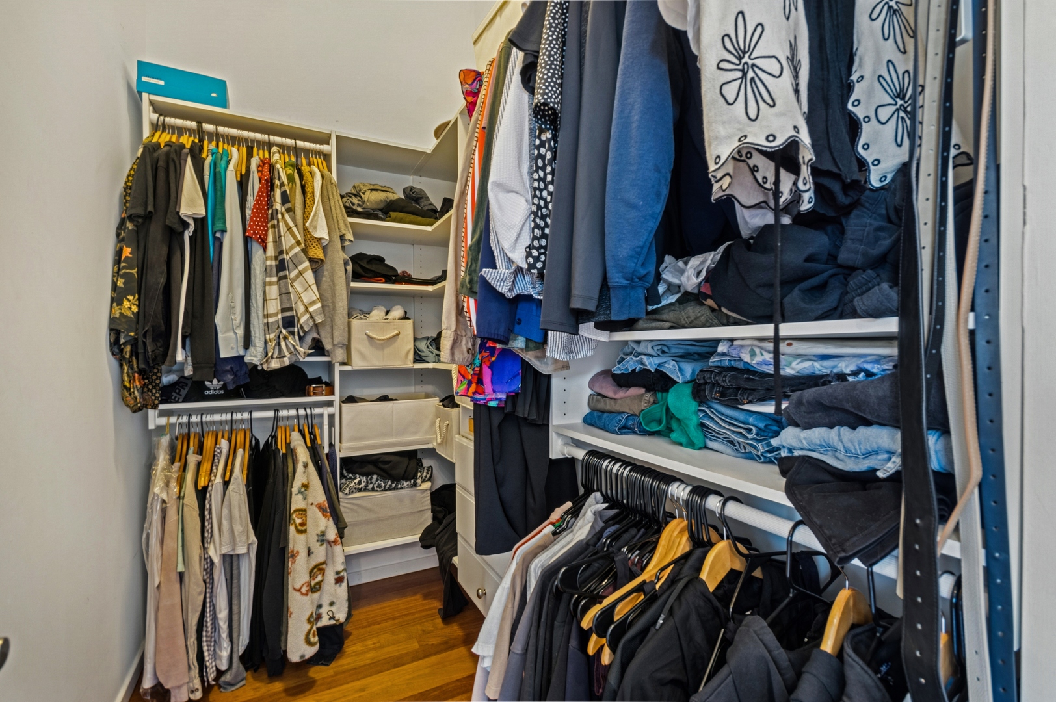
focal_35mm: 15
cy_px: 351
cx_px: 528
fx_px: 440
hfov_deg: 100.4
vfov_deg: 77.2
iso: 200
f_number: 11
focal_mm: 10
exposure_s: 1/1.25
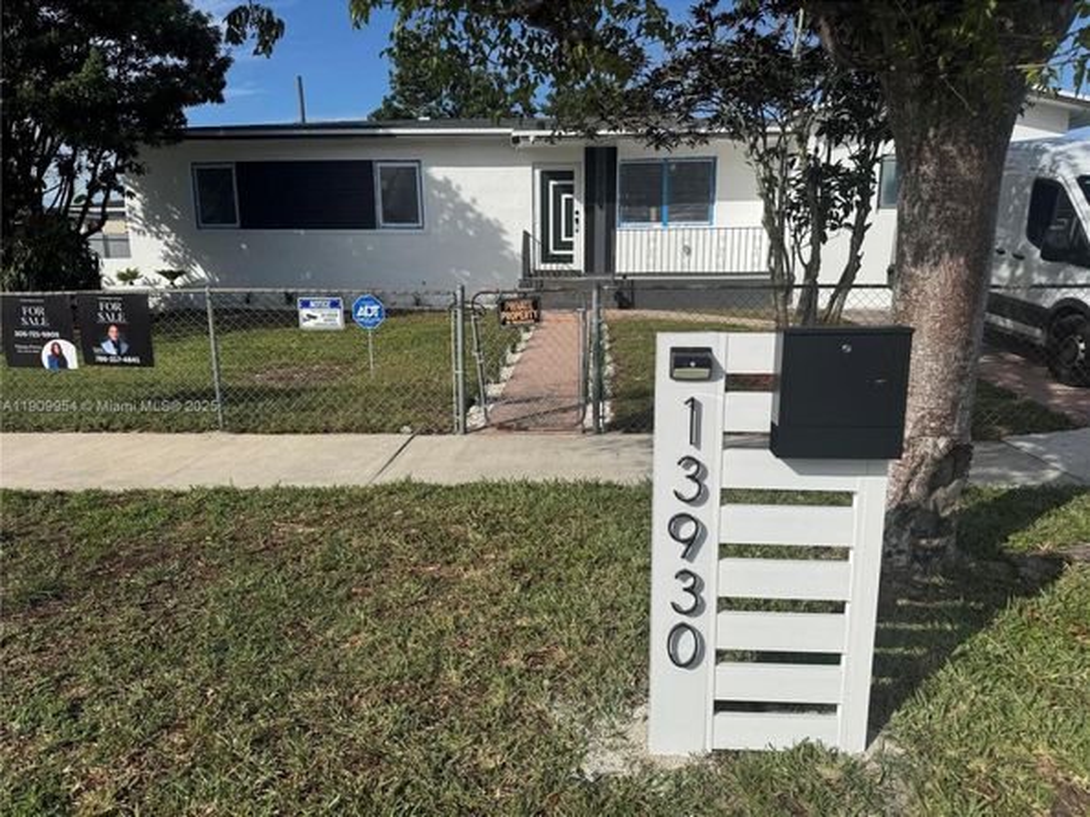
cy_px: 408
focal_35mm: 24
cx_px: 545
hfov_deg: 71.6
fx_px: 755
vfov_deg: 56.8
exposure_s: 1/7937
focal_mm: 6.76
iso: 80
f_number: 1.78
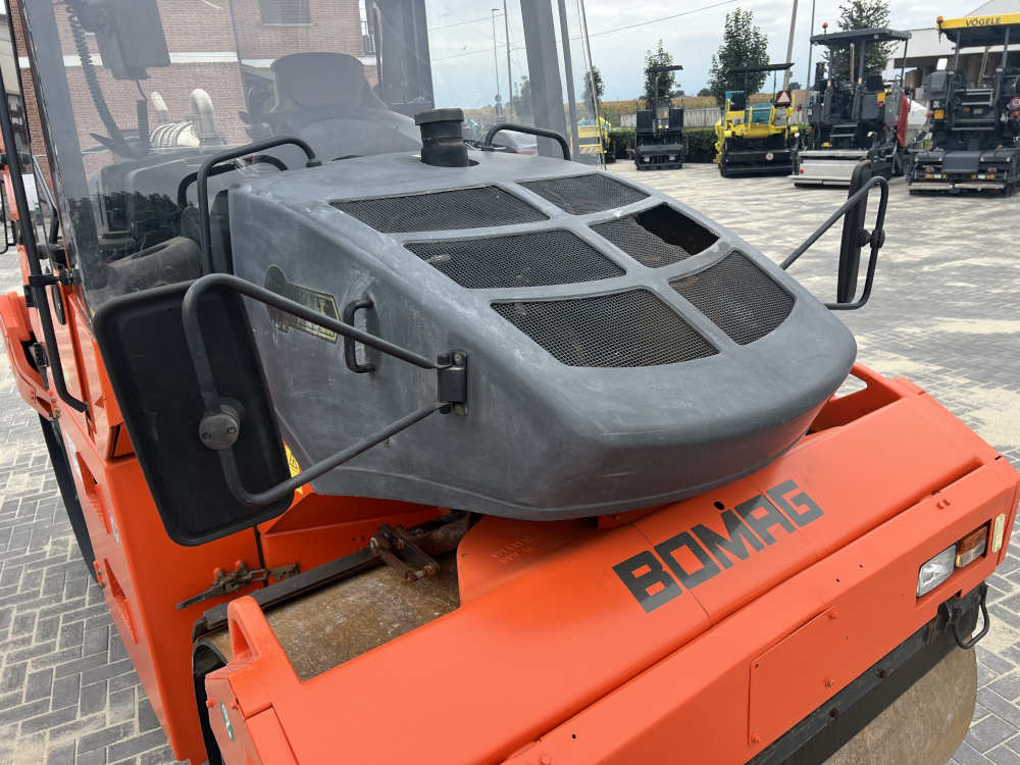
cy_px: 382
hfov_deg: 67.3
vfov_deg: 53.1
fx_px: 766
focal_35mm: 26
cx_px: 510
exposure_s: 1/1311
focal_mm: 5.7
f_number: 1.5
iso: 50
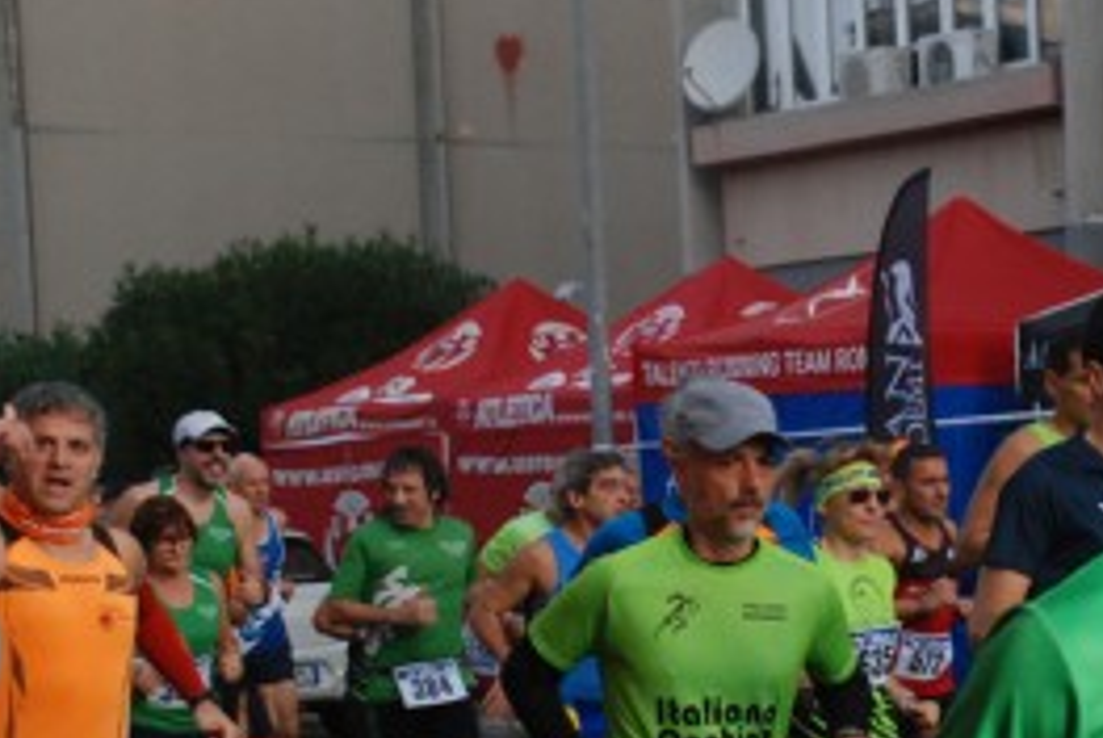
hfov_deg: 14.8
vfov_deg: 10.0
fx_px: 4202
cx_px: 1007
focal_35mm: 137
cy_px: 610
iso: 1000
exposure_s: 1/1600
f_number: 5.6
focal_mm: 40
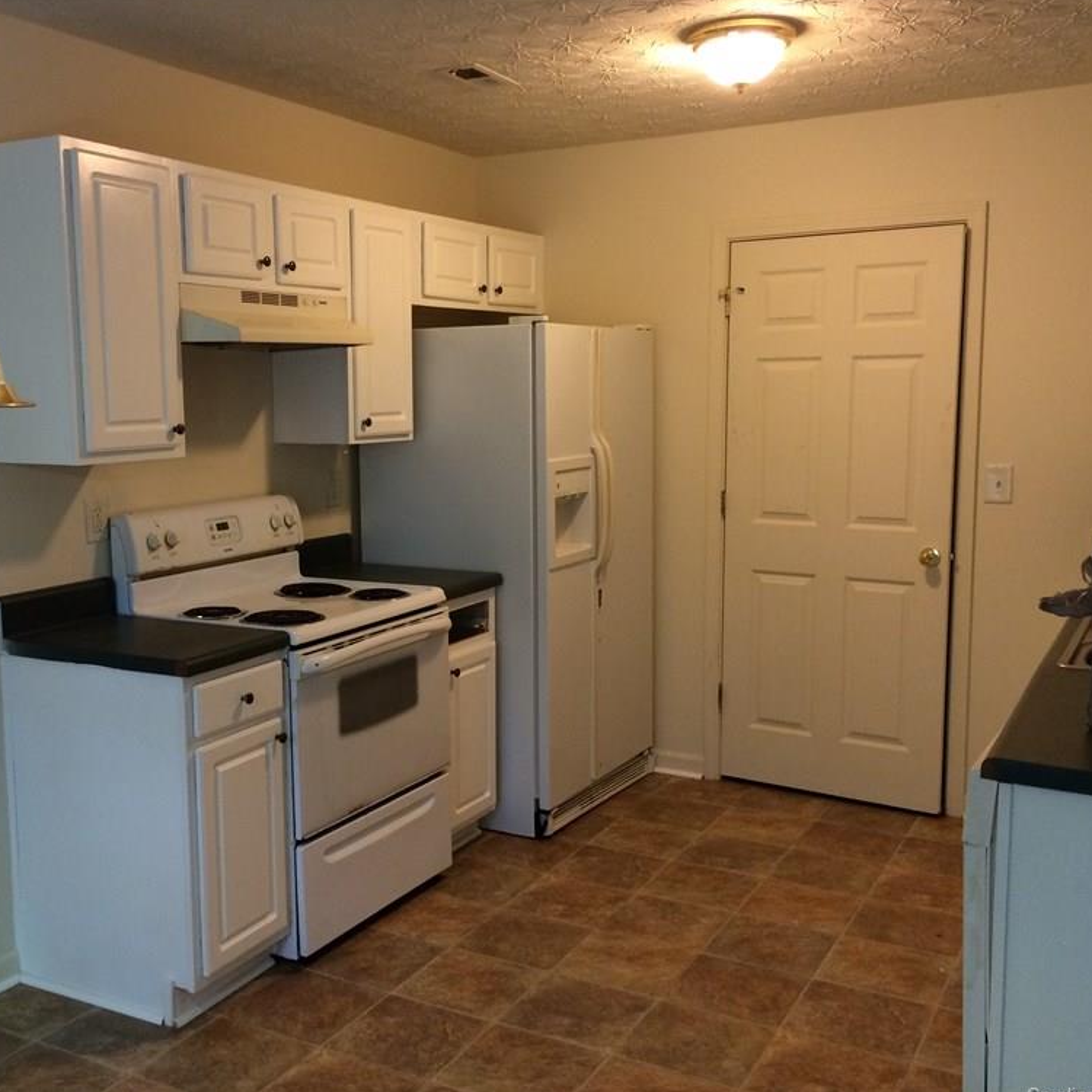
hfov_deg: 47.0
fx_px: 1249
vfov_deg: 47.2
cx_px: 448
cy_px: 550
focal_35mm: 35
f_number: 2.2
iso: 160
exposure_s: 1/30
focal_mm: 4.15
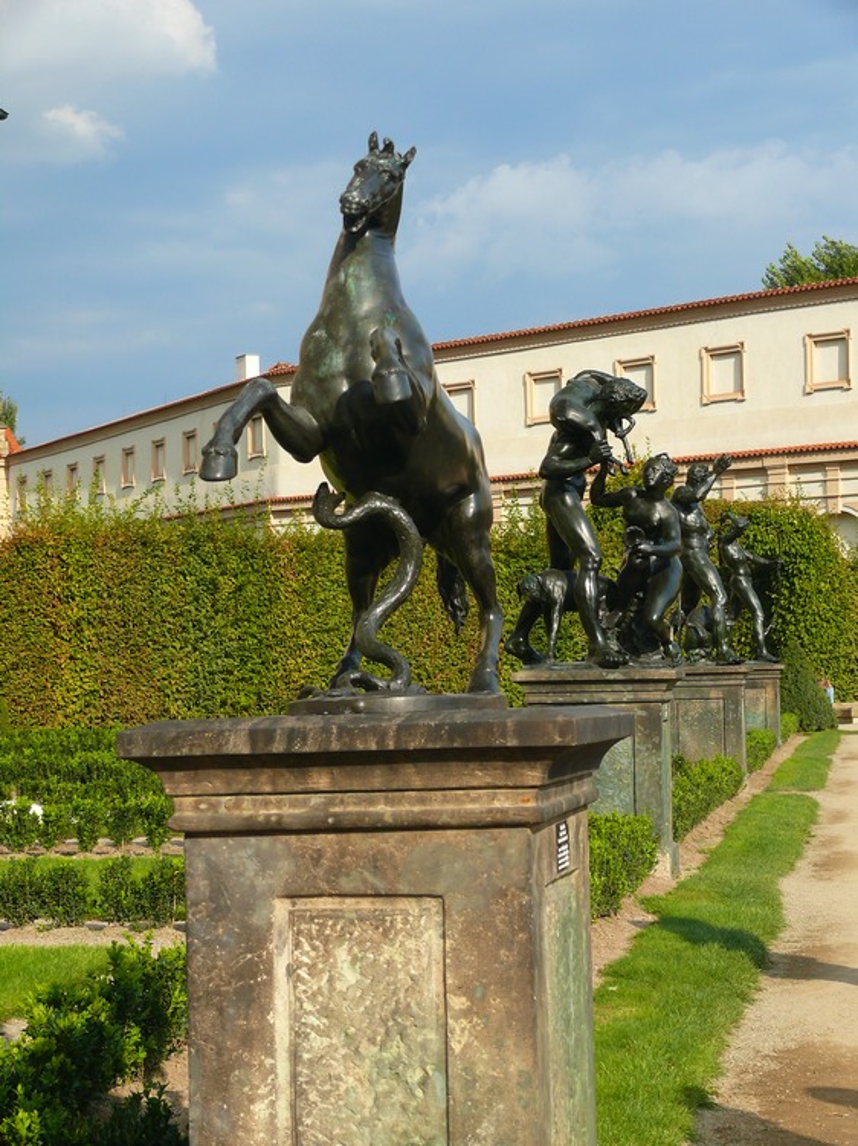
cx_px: 429
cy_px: 573
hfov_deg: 18.2
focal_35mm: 81
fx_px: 2678
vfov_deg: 24.1
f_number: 4.5
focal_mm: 17
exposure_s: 1/200
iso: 100
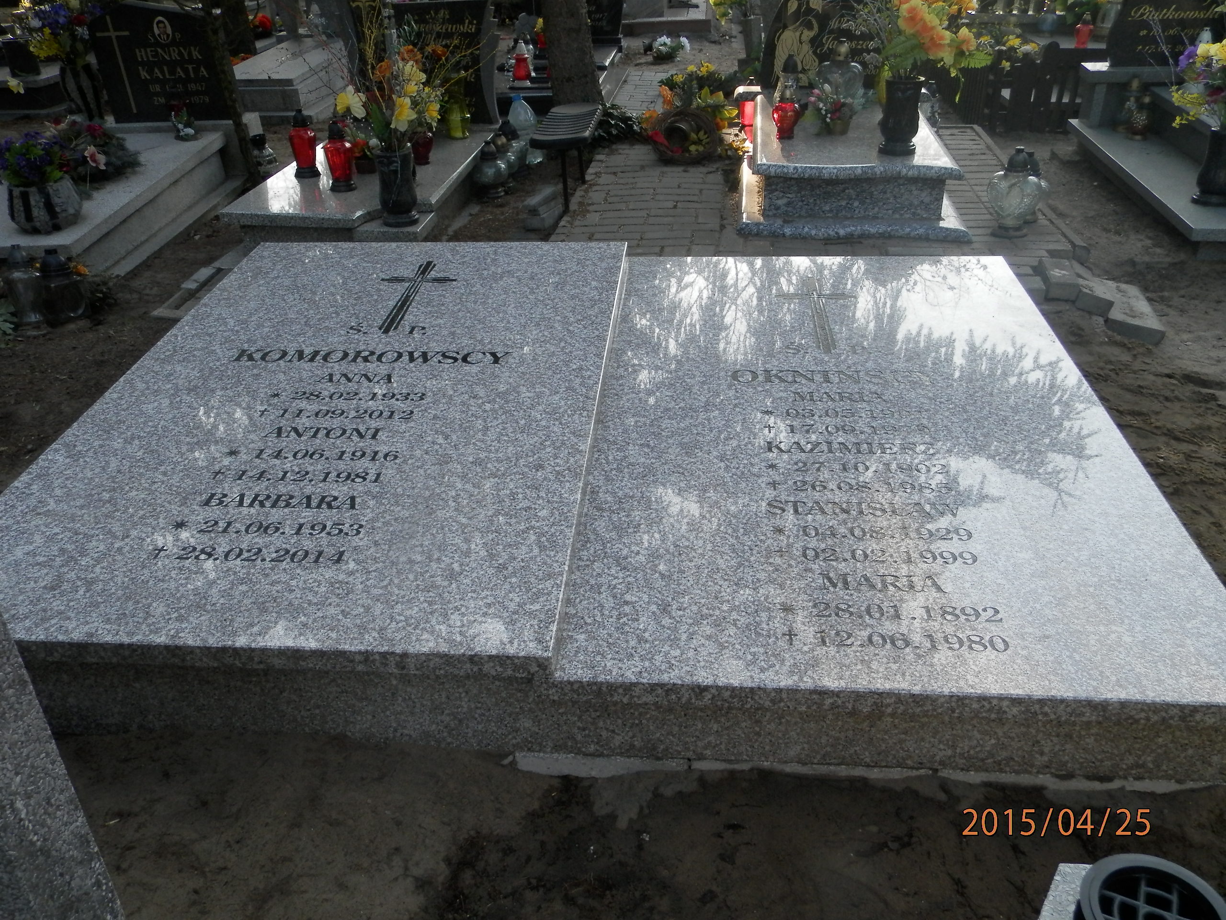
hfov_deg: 63.4
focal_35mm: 28
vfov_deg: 49.7
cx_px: 613
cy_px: 460
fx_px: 992
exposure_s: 1/250
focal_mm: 5
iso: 160
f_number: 3.2
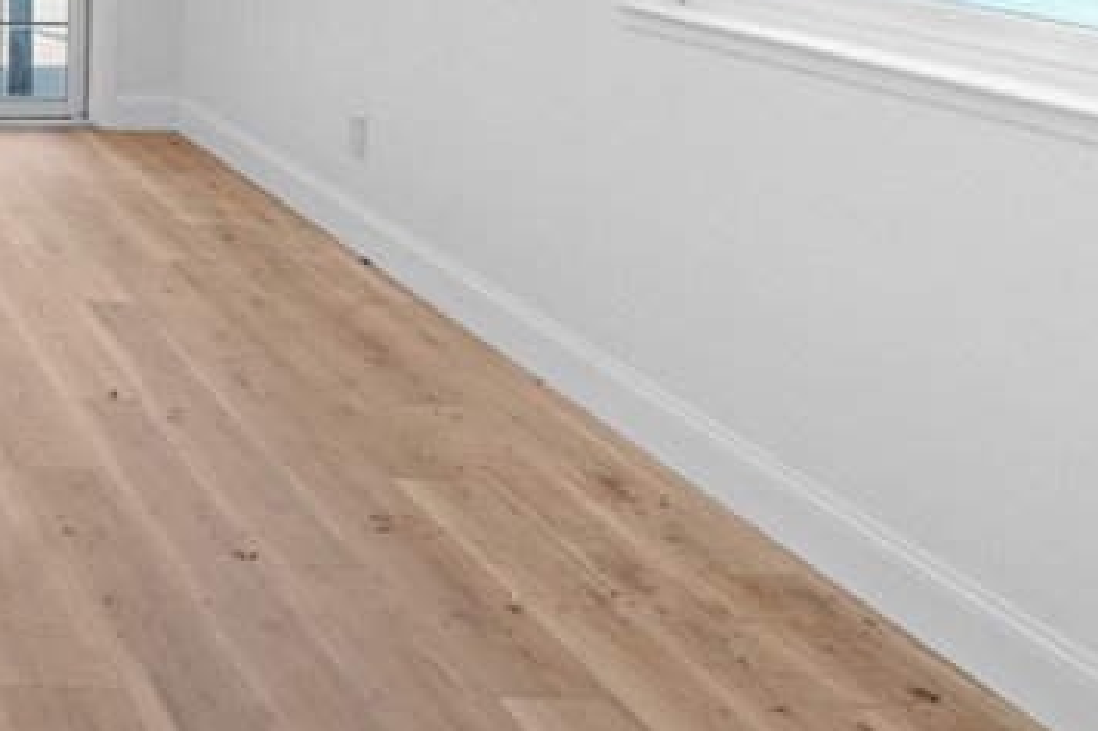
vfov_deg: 25.9
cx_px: -376
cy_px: -160
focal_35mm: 46
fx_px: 1402
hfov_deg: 31.4
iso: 200
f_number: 5.6
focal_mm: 16
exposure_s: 1/30
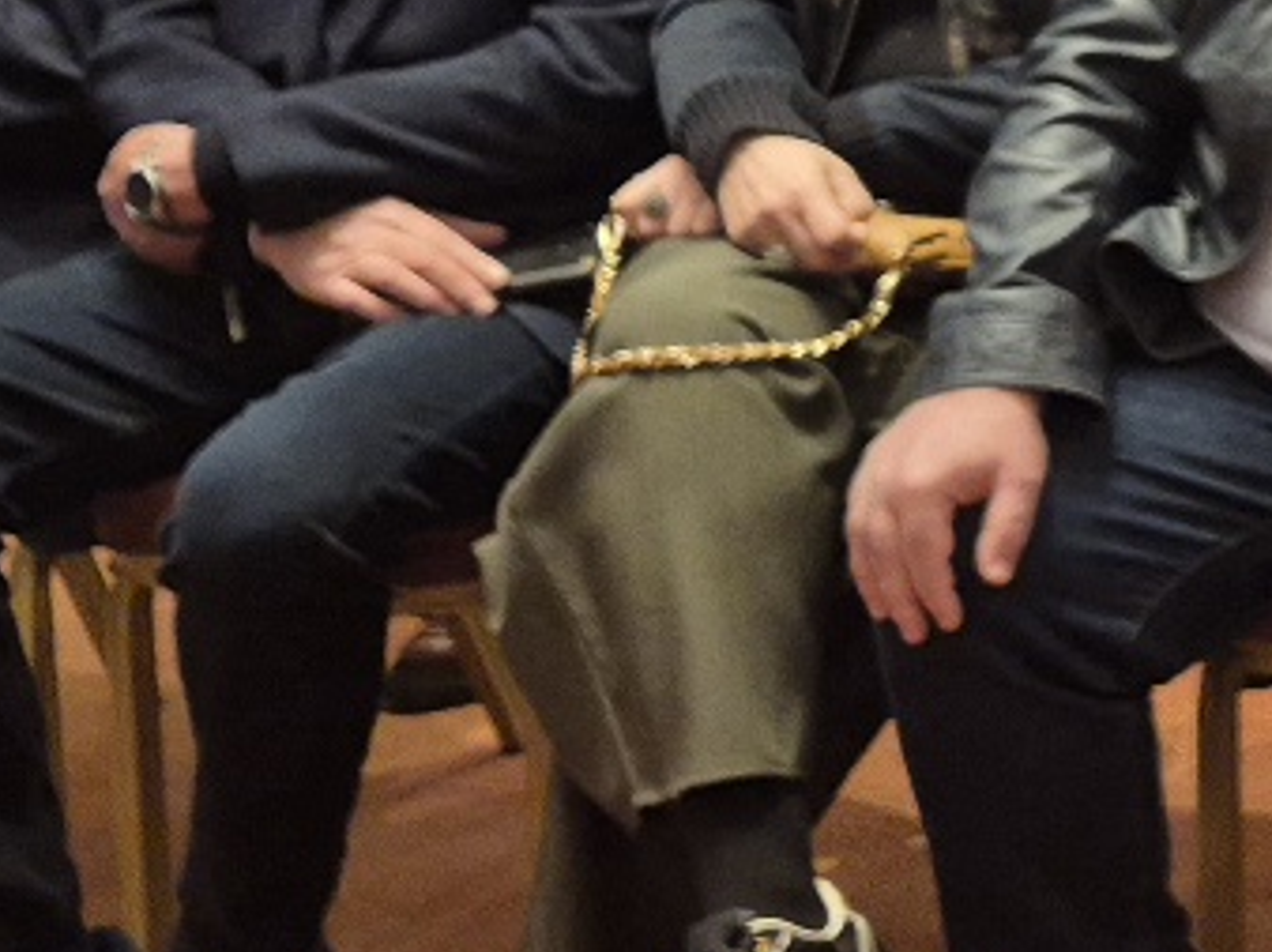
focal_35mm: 109
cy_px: 68
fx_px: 4002
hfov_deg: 15.2
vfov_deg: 13.4
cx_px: 2393
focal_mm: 5.4
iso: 500
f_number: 1.8
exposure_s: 1/100
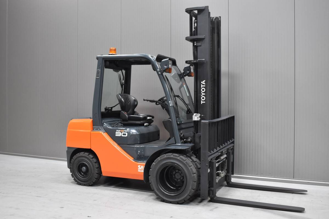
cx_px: 164
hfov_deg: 53.1
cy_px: 110
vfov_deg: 36.9
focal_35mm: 36
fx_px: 329
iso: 1600
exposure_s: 1/40
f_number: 5
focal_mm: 24
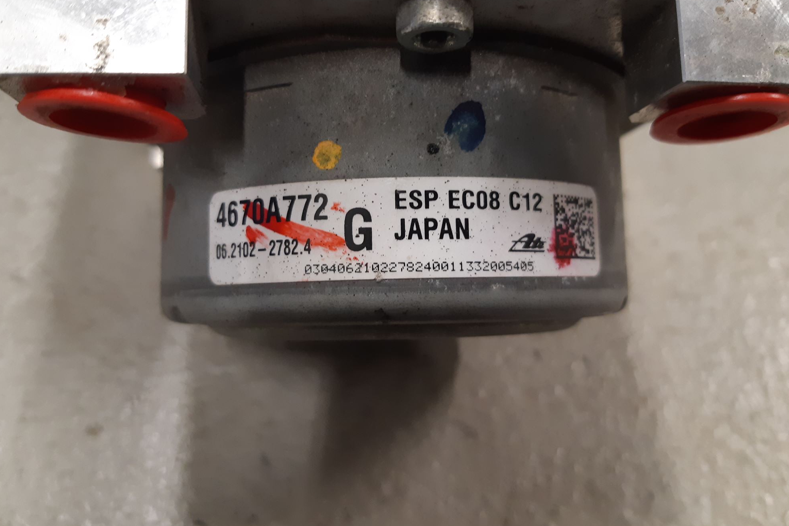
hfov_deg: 65.5
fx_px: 614
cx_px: 385
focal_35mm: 28
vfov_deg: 46.3
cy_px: 231
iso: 160
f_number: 1.7
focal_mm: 3.93
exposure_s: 1/50
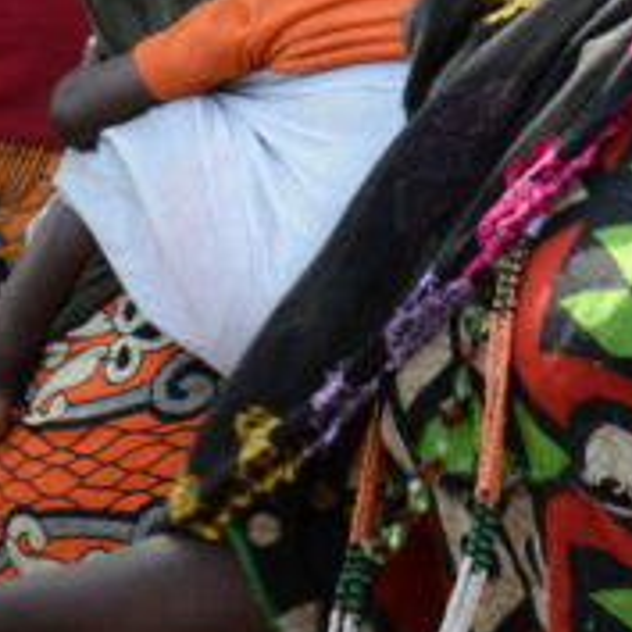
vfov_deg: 4.3
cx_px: 118
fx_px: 8407
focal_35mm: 407
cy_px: -137
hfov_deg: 4.3
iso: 400
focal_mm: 85
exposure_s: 1/100
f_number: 10
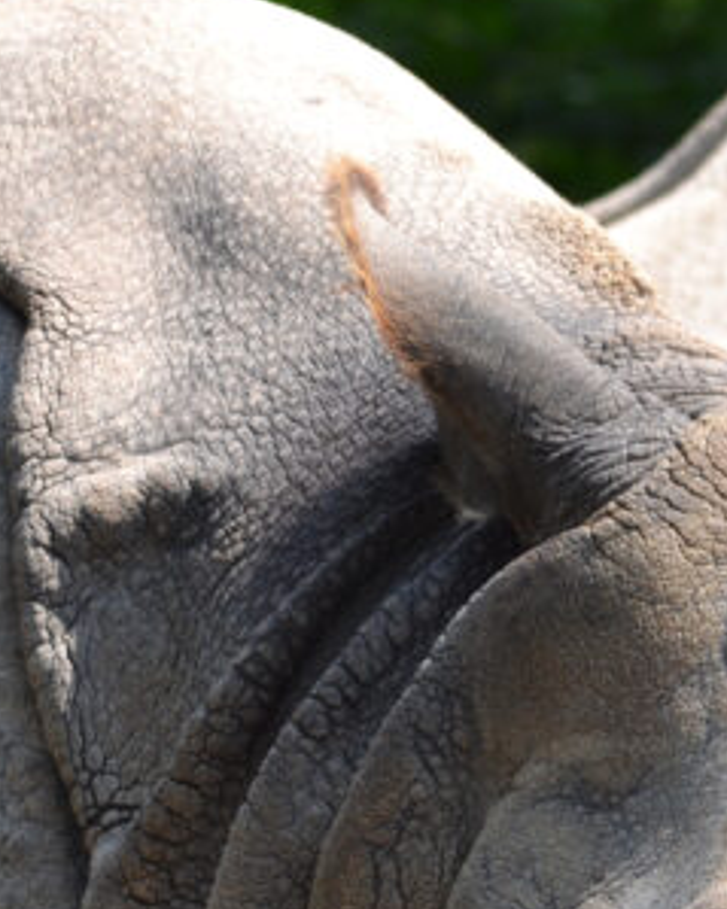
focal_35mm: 560
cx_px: 633
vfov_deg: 3.5
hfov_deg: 2.8
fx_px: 15069
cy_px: 993
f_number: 4.8
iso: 100
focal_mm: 116
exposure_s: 1/160
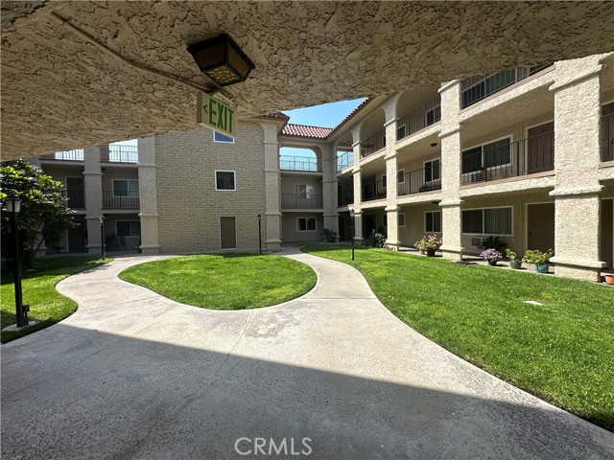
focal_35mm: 14
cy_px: 230
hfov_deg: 102.1
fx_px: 248
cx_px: 307
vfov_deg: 85.7
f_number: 2.2
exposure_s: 1/1553
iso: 50
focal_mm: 2.22
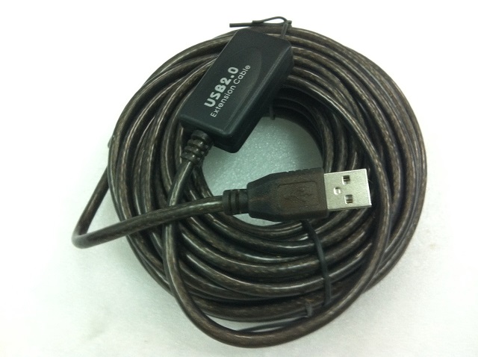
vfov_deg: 40.6
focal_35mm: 35
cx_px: 239
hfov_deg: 52.7
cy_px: 178
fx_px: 483
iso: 200
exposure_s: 1/17
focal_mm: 3.85
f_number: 2.8
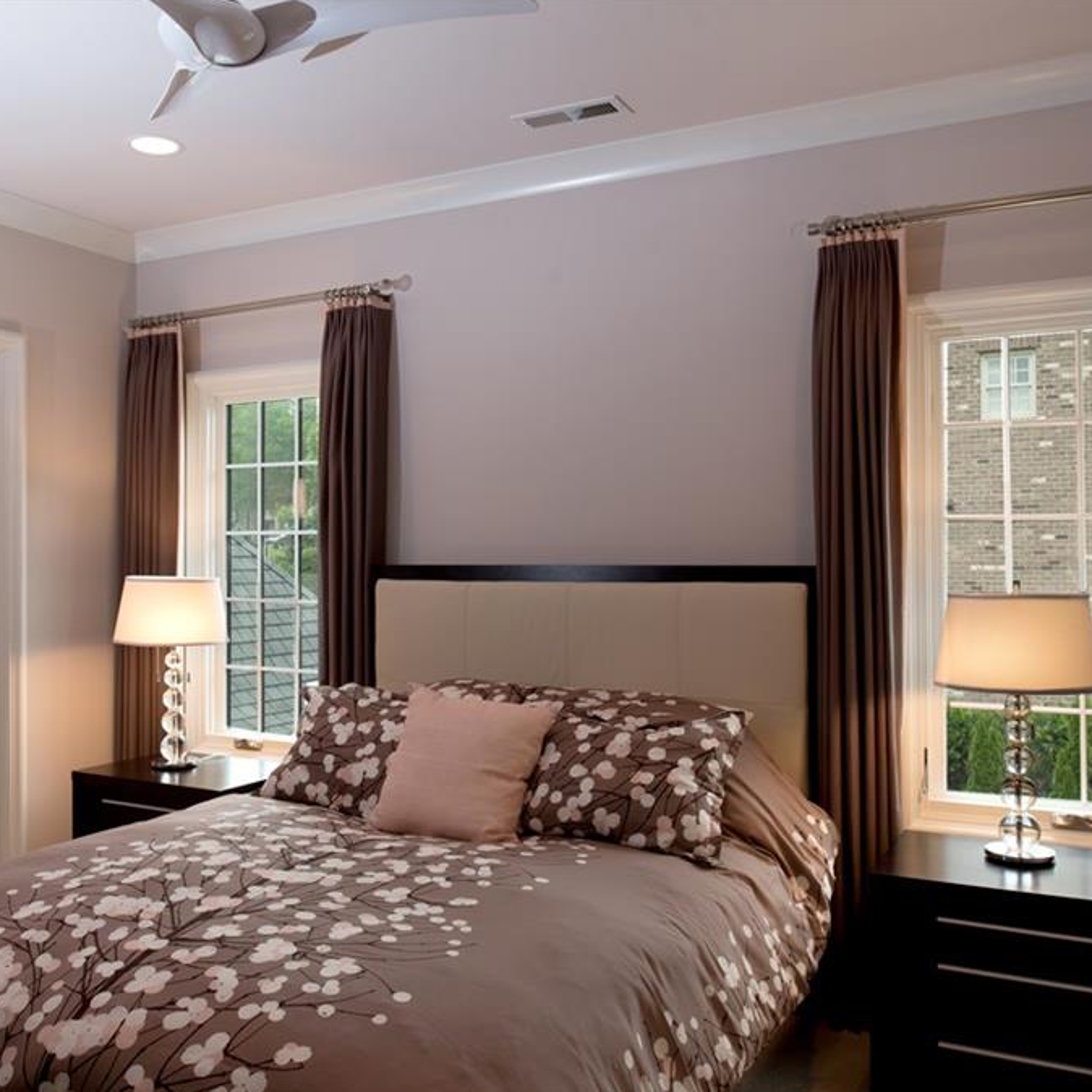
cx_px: 510
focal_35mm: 31
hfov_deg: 52.5
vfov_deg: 52.5
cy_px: 548
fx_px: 1106
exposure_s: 1/25
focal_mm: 24
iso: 400
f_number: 8
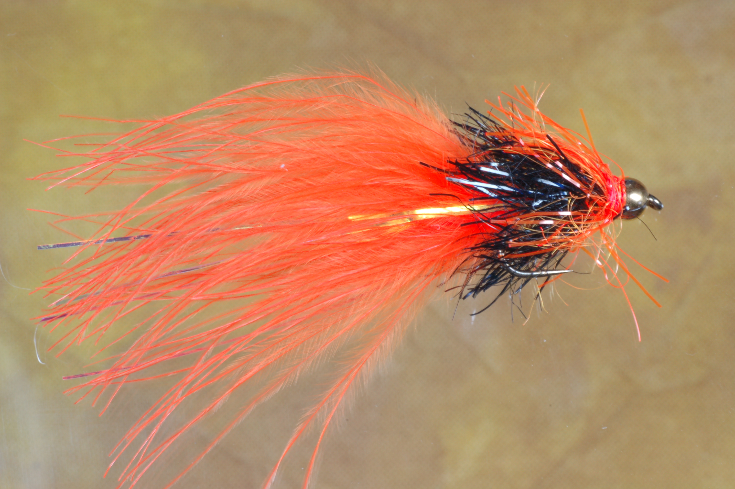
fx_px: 2142
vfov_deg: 13.0
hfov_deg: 19.5
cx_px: 368
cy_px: 244
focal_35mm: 105
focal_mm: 70
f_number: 22
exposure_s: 1/3
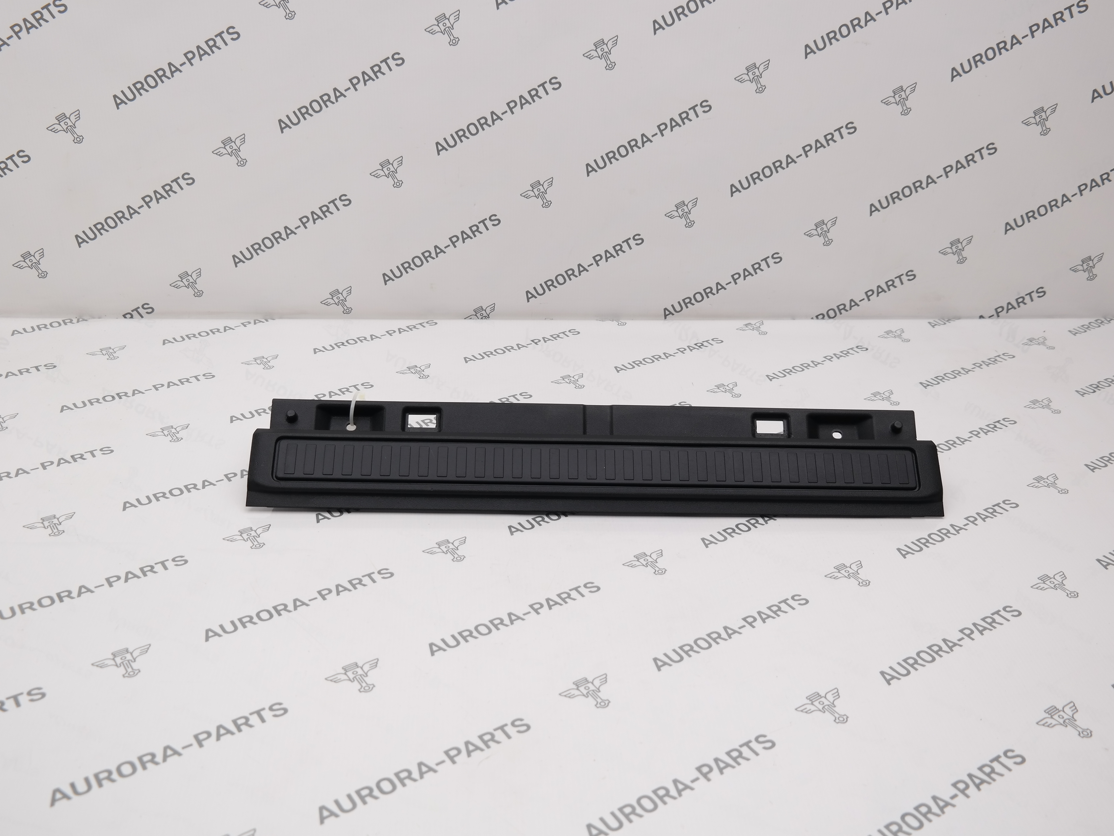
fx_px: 1062
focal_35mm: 33
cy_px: 414
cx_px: 581
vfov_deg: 43.0
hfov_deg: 55.3
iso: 100
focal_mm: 20
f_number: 4
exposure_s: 1/100
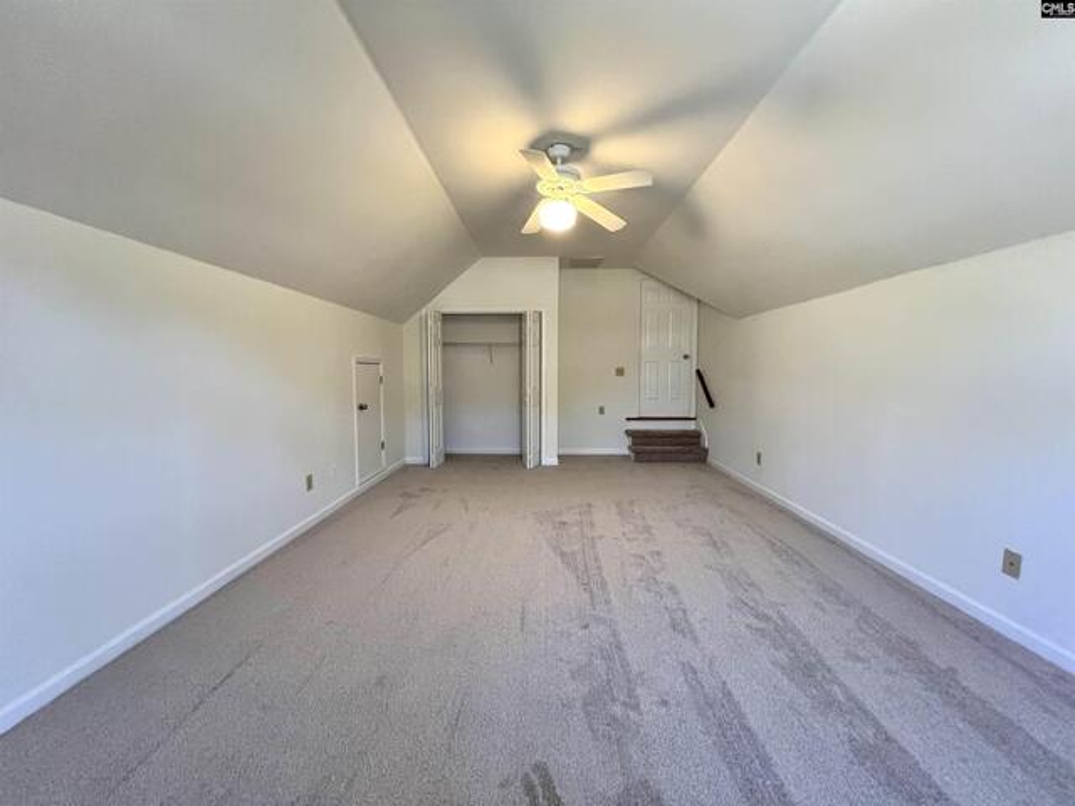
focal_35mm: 13
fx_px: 404
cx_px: 538
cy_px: 403
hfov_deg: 106.2
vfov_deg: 89.9
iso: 320
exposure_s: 1/60
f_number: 1.8
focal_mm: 1.57
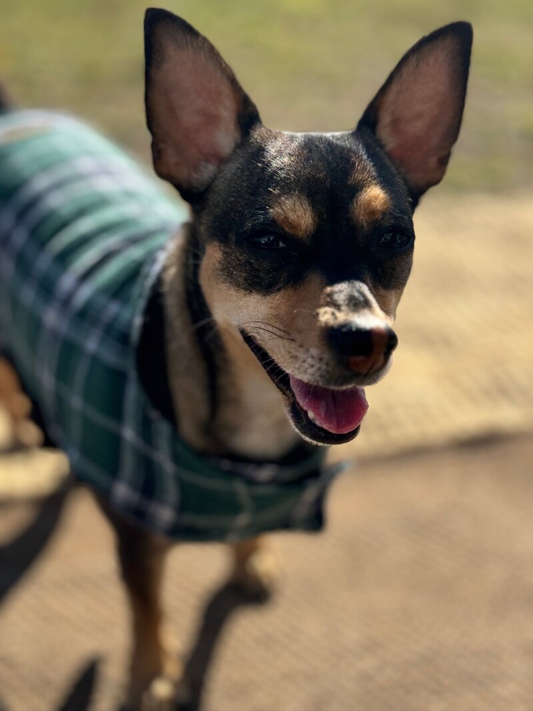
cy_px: 356
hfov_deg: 30.3
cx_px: 266
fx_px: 986
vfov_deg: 39.7
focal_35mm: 48
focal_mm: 6.76
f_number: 1.78
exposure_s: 1/3610
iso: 64
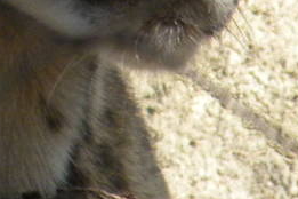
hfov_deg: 1.2
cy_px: -321
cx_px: -365
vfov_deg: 0.8
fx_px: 13707
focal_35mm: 1656
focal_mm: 46.2
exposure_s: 1/440
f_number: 5.3
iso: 227
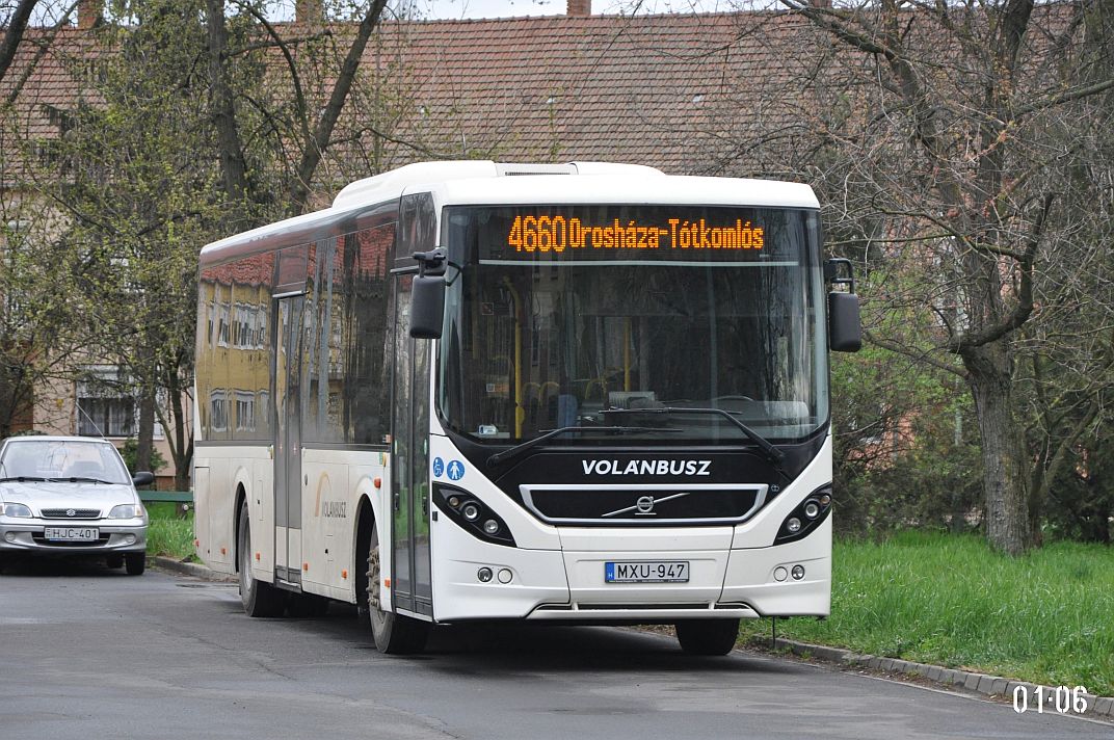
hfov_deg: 14.9
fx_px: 4265
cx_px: 557
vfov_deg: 9.9
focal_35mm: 138
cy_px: 370
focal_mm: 92
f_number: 5.6
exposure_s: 1/500
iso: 1000
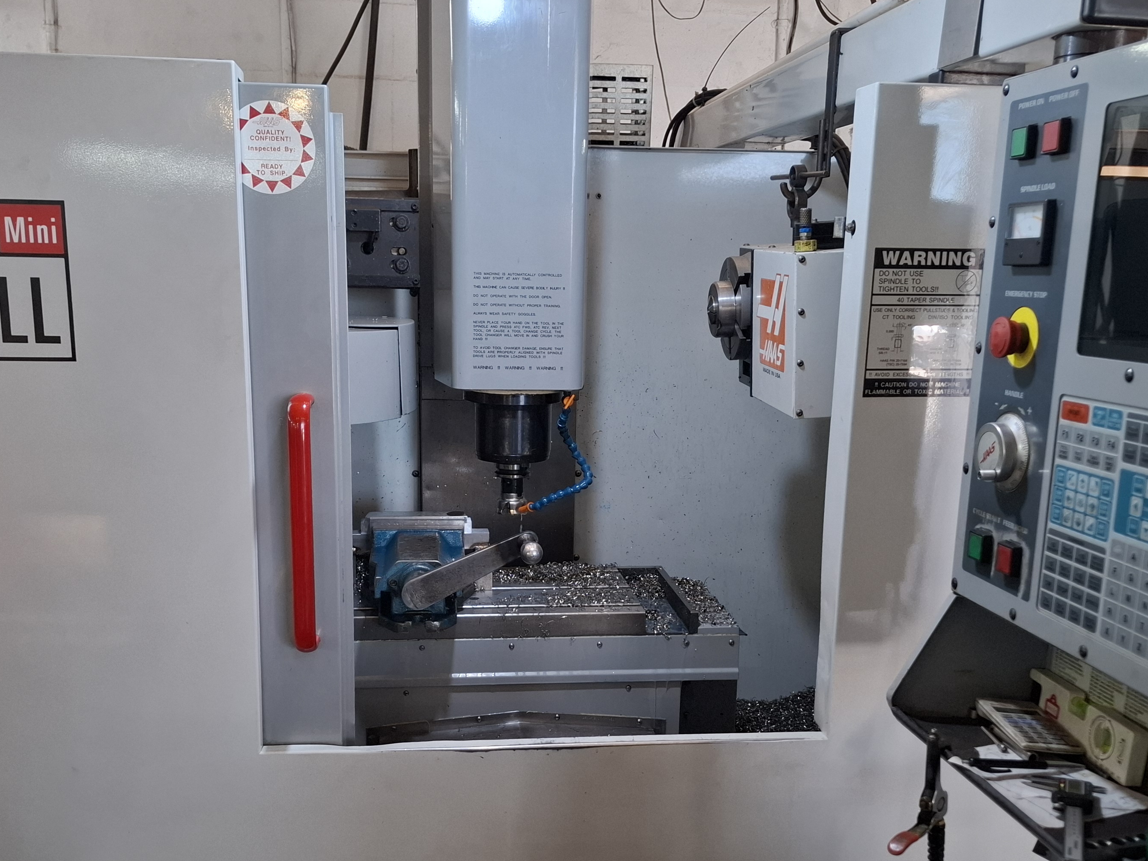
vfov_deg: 40.5
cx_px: 541
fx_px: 1161
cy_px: 521
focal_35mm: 35
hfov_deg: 52.6
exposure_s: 1/50
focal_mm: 5.54
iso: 200
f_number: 1.8
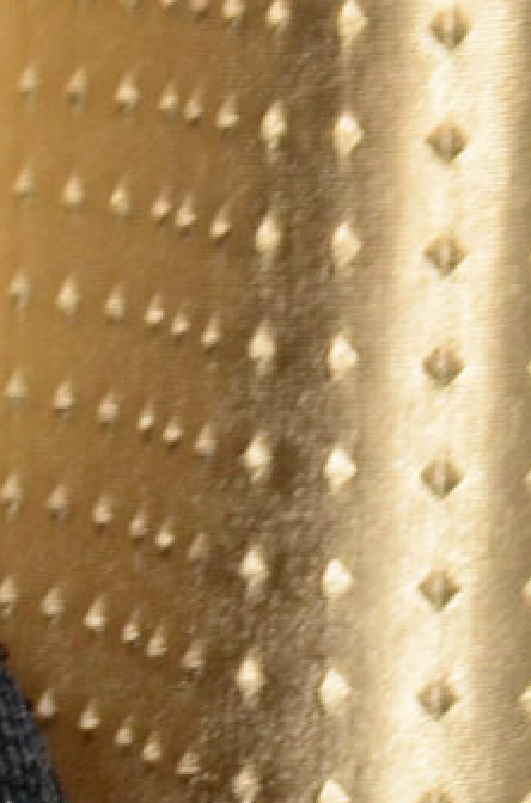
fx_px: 8660
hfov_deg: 3.4
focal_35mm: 389
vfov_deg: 5.2
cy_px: 1374
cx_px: -1406
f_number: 5.6
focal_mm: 34
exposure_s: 1/100
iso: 640
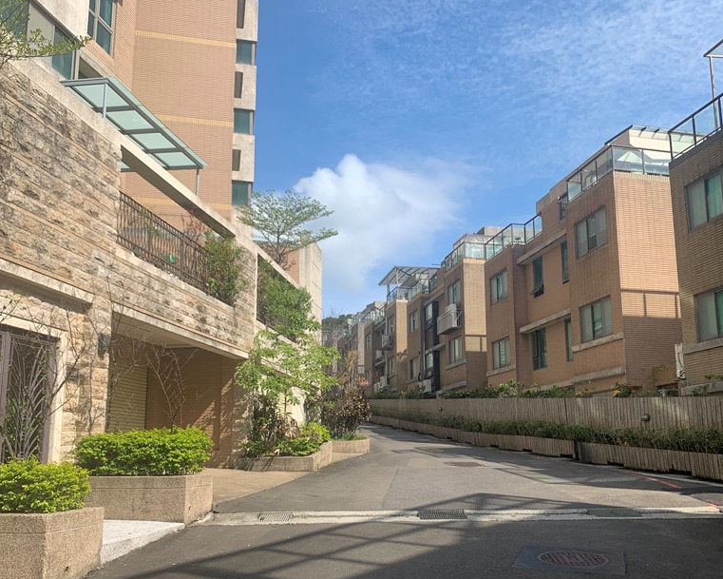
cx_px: 396
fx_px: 685
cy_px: 332
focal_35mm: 32
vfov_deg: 45.7
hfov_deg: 55.6
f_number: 1.8
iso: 25
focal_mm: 4.25
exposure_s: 1/2208
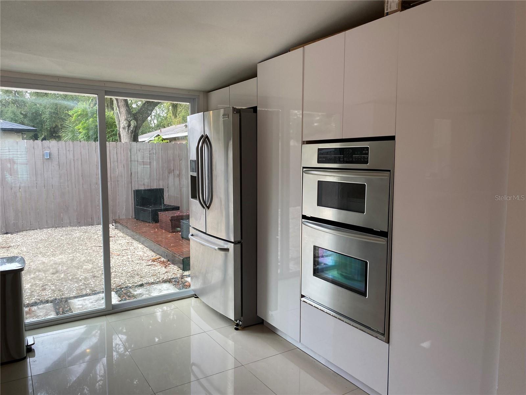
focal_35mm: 26
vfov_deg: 53.1
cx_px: 263
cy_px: 198
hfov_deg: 67.3
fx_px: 395
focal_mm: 4.25
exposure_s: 1/120
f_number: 1.8
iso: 64
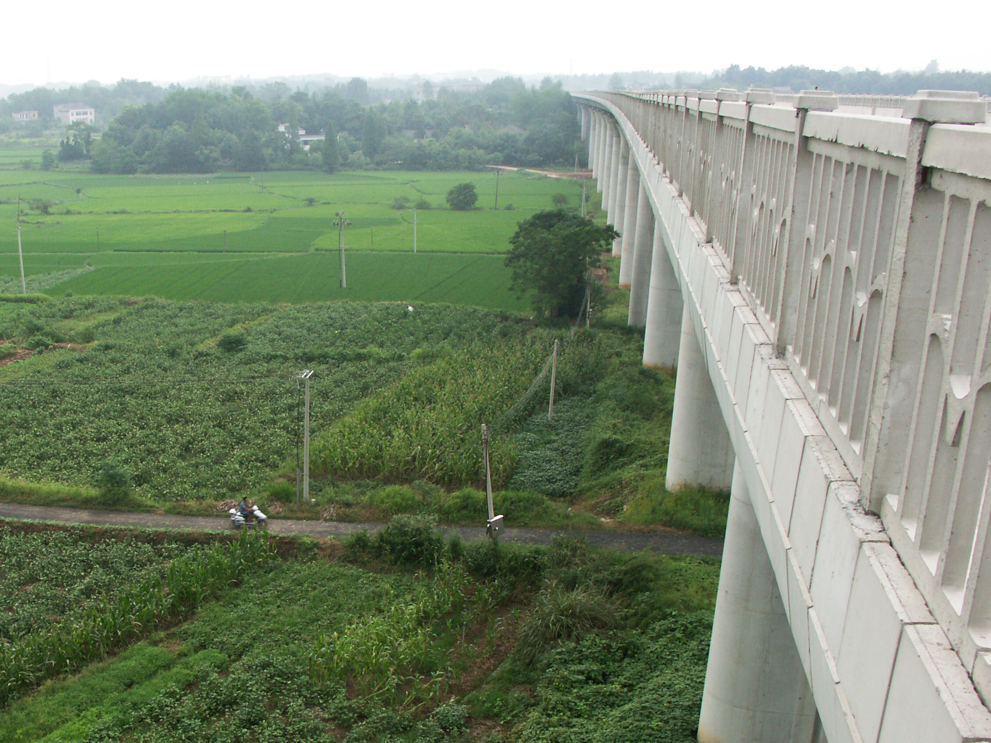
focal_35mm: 42
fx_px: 1202
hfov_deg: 44.0
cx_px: 308
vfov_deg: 34.1
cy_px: 485
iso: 64
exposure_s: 1/80
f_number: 5.6
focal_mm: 7.43
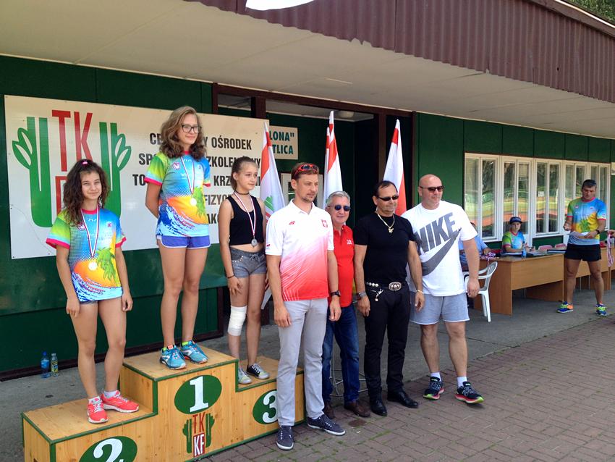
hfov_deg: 52.6
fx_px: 622
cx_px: 308
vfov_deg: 40.7
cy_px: 231
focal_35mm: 35
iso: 50
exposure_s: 1/226
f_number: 2.4
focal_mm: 4.28
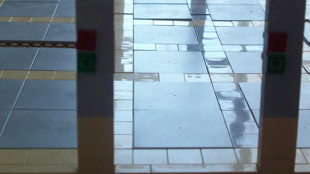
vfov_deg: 13.8
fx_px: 715
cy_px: 41
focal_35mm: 87
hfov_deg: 24.4
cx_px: 172
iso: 185
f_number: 3.4
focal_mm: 9
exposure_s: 1/80.7
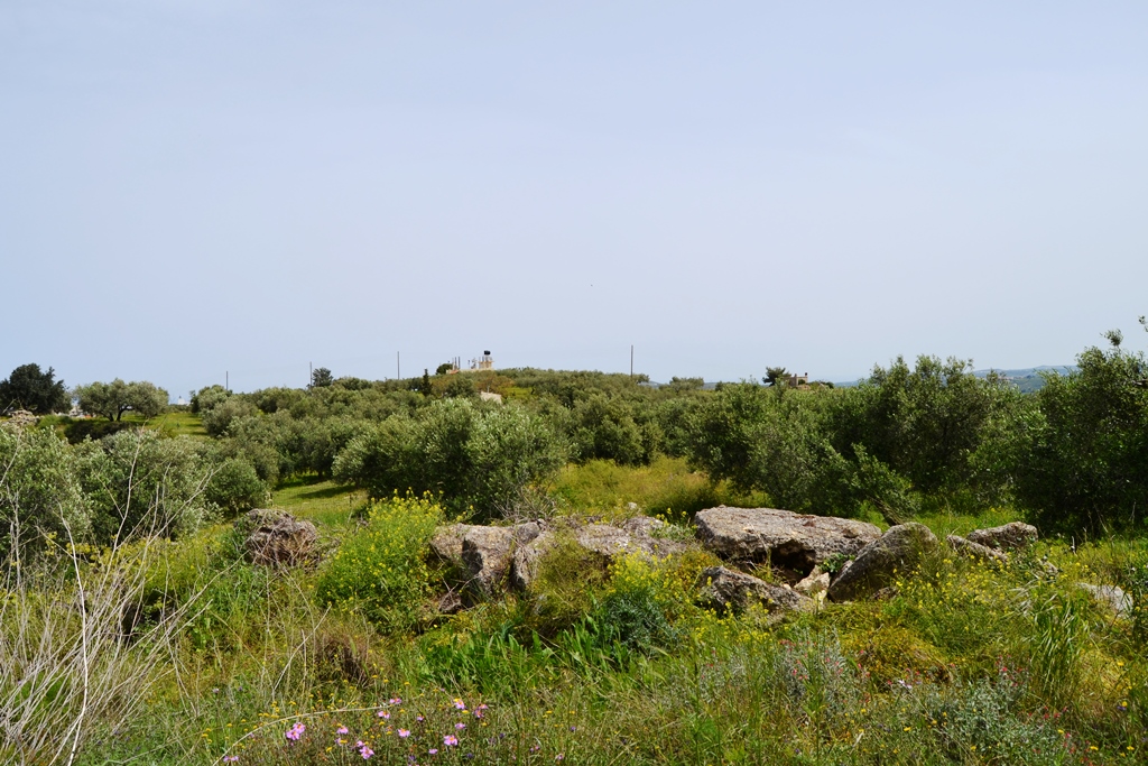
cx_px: 574
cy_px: 383
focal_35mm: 27
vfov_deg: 47.9
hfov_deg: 67.4
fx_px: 861
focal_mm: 18
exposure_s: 1/320
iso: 100
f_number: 9
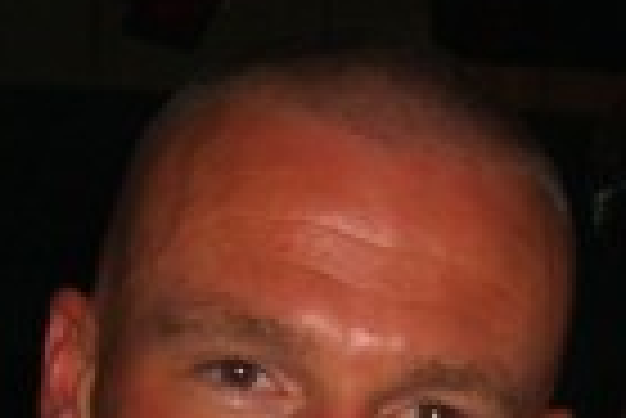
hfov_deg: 12.0
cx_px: 464
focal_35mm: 170
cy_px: 827
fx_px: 2959
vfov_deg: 7.8
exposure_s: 1/60
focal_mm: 7.9
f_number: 2.8
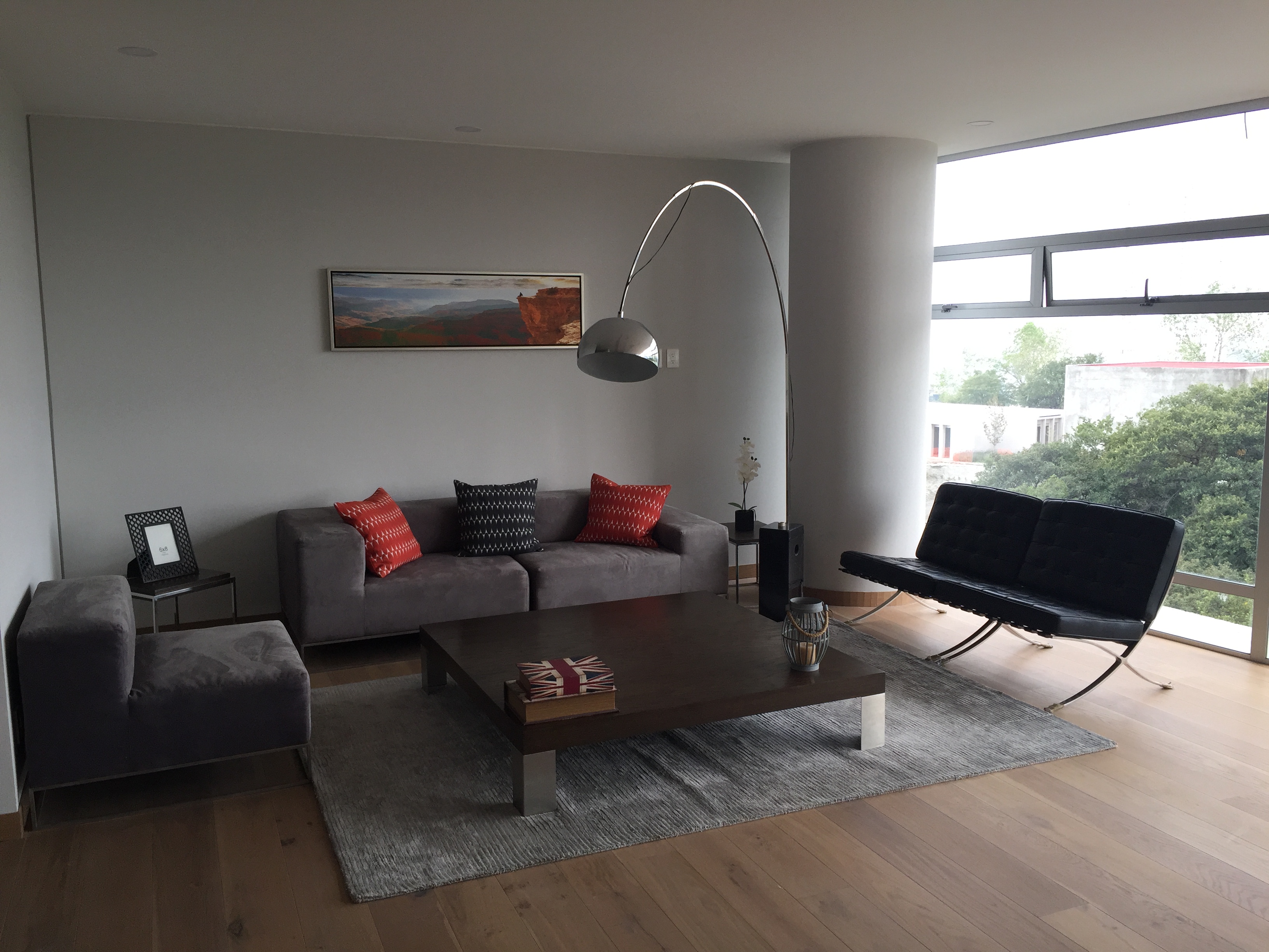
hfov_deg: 61.7
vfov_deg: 48.2
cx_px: 634
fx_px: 1063
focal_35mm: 29
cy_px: 476
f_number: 2.2
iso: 50
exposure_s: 1/120
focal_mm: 4.15
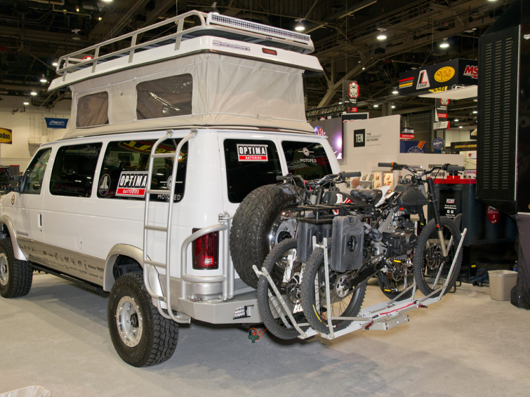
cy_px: 198
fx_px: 536
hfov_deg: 52.5
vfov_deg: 40.7
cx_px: 238
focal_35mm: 35
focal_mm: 32
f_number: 8
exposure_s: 1/60
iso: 1250
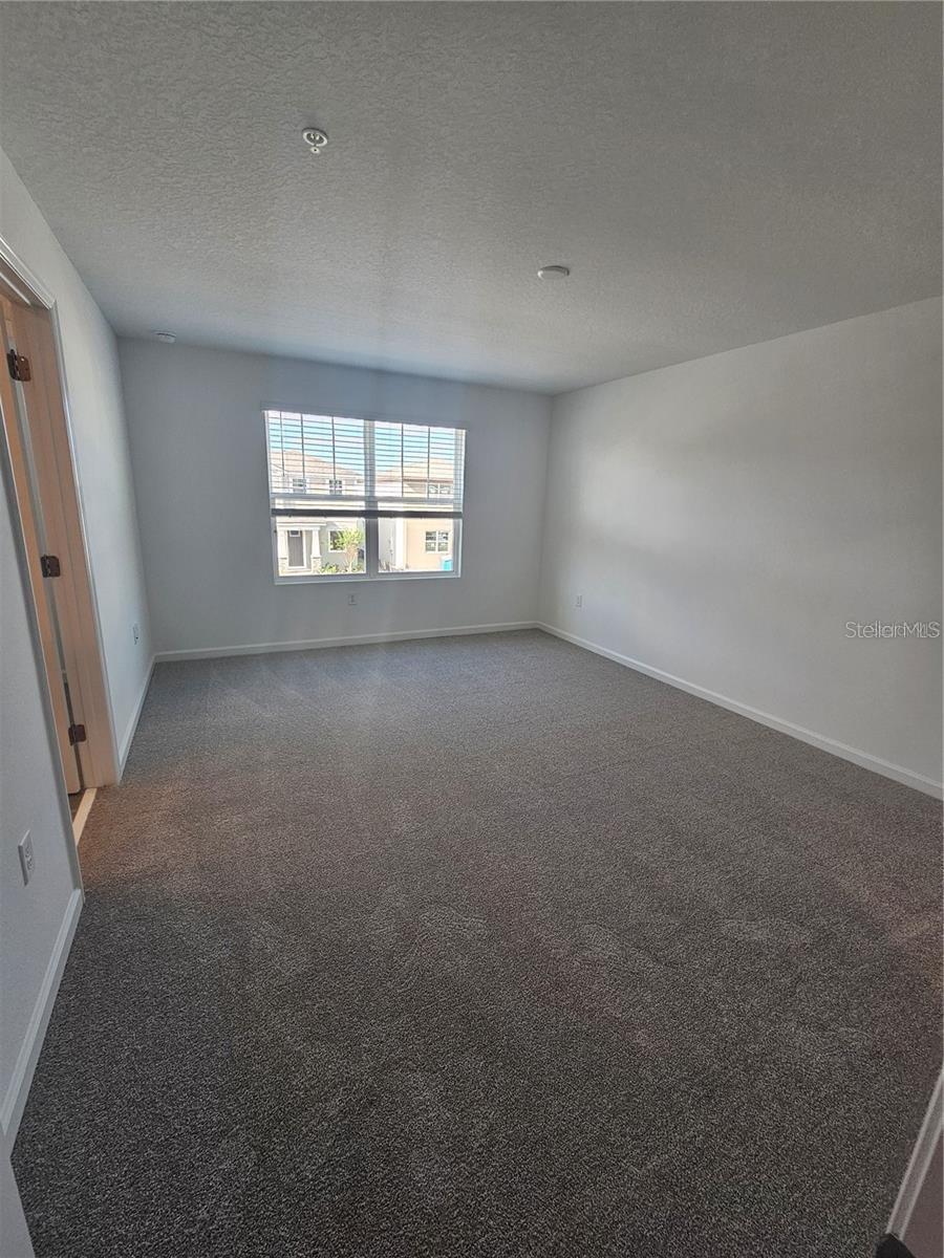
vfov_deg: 106.2
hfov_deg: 89.9
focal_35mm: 13
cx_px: 472
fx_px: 473
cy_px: 629
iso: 50
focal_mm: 2.2
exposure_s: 1/60
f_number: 2.2
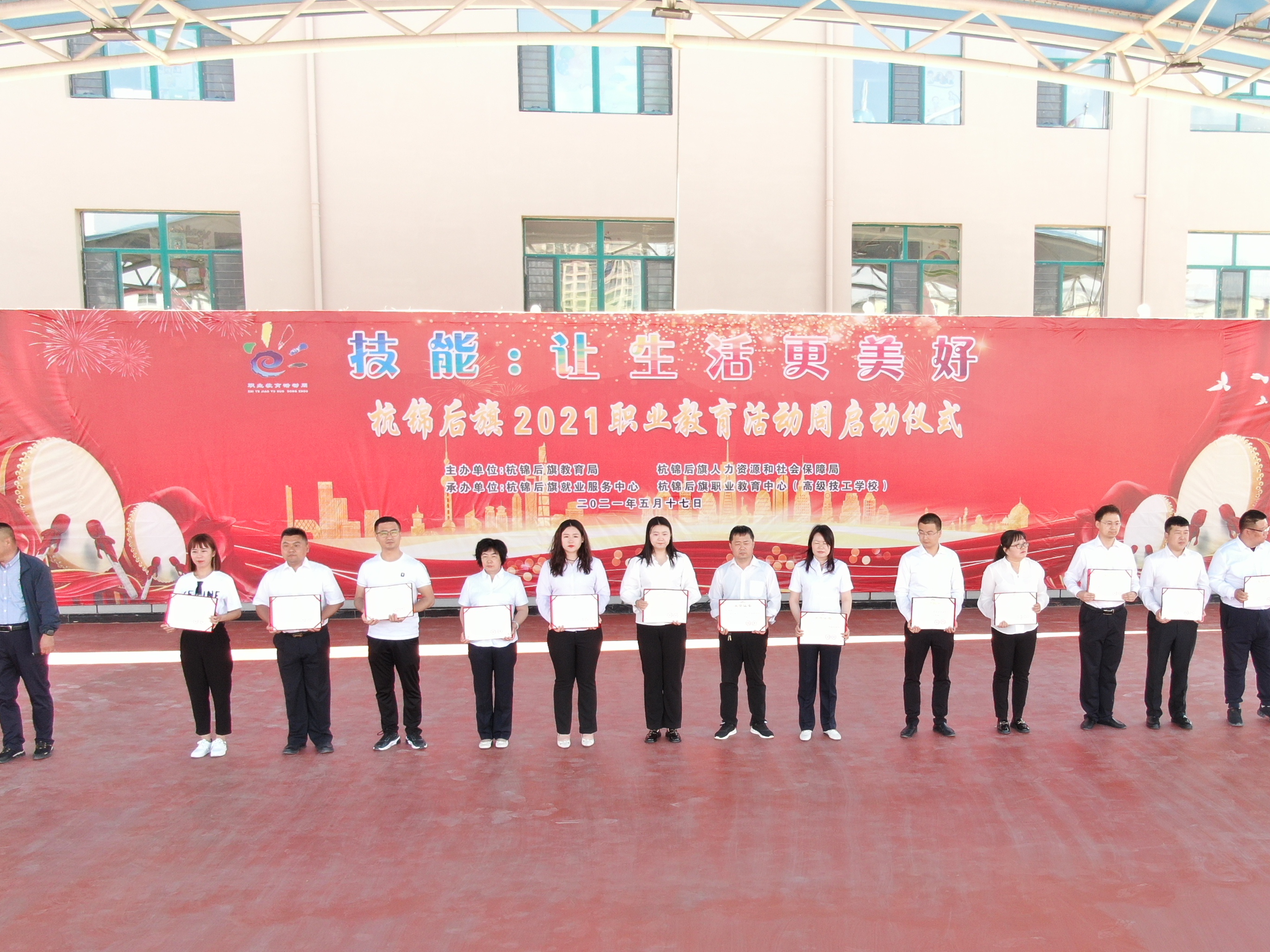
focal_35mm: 35
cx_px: 815
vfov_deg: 40.5
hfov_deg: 51.9
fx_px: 1284
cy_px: 575
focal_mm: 4.39
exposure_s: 1/120
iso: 100
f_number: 2.8
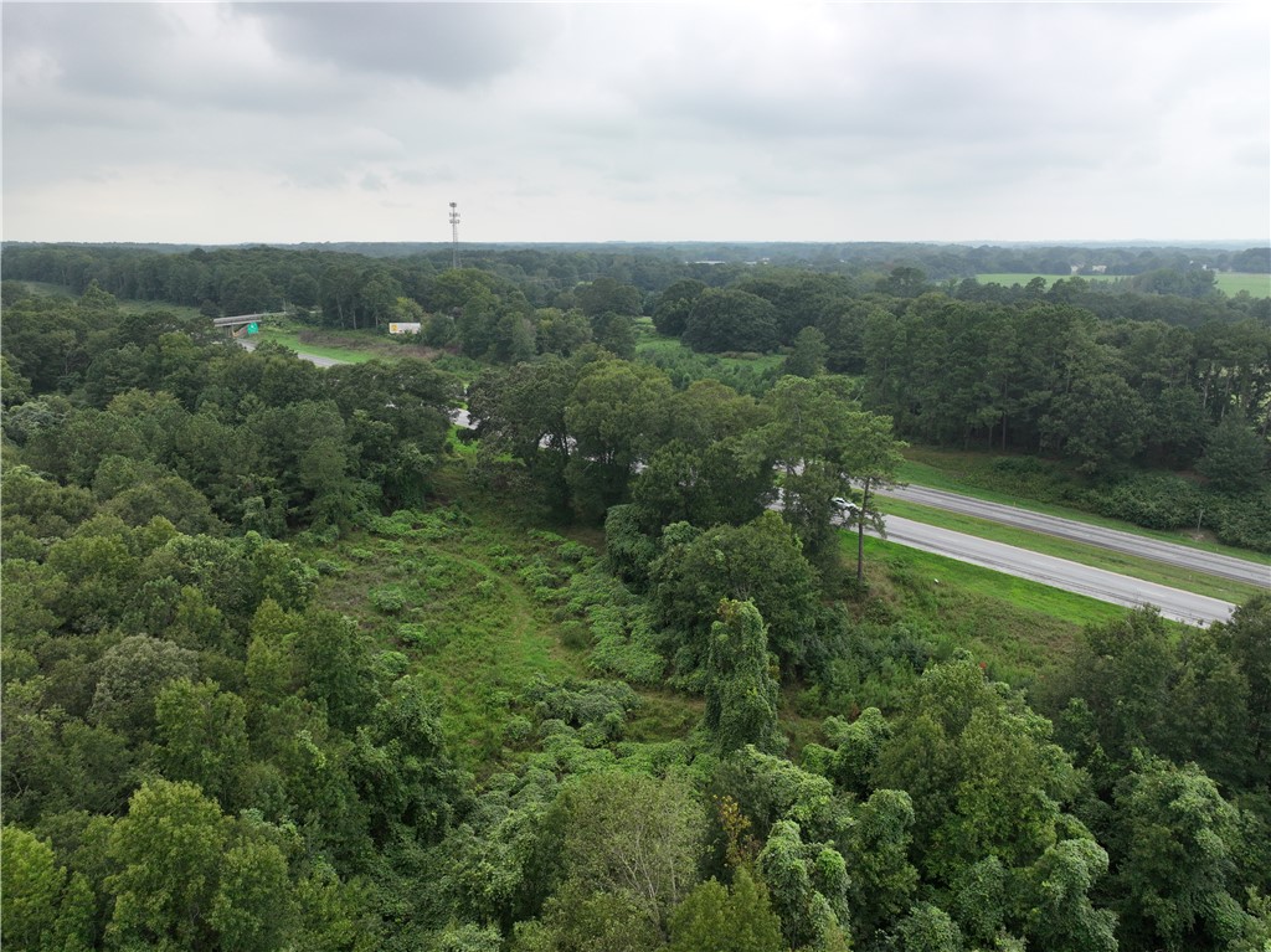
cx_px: 636
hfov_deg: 71.6
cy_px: 476
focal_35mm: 24
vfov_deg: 56.8
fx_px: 881
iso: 200
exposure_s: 1/120
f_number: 2.8
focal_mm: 12.29
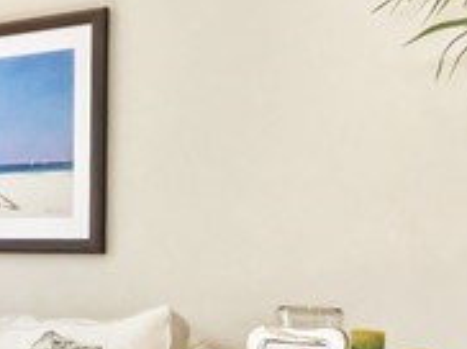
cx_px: -273
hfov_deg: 18.7
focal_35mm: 90
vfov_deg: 16.3
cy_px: 273
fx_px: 1213
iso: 1600
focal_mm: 8
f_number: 7.1
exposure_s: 1/250
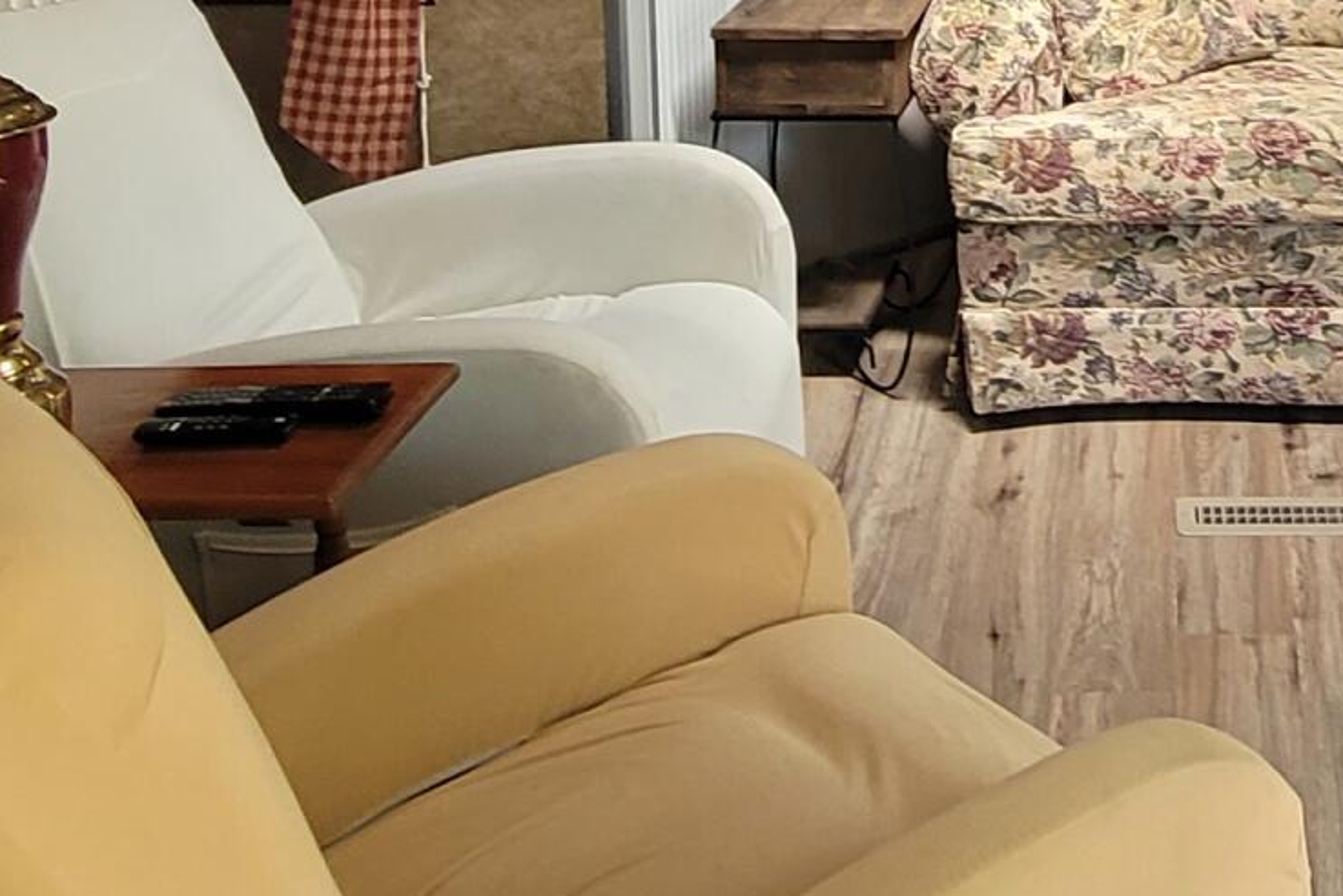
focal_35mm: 55
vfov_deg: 21.5
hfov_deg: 34.5
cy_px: -370
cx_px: 1172
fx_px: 2053
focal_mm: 1.74
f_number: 2.2
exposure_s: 1/50
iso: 80
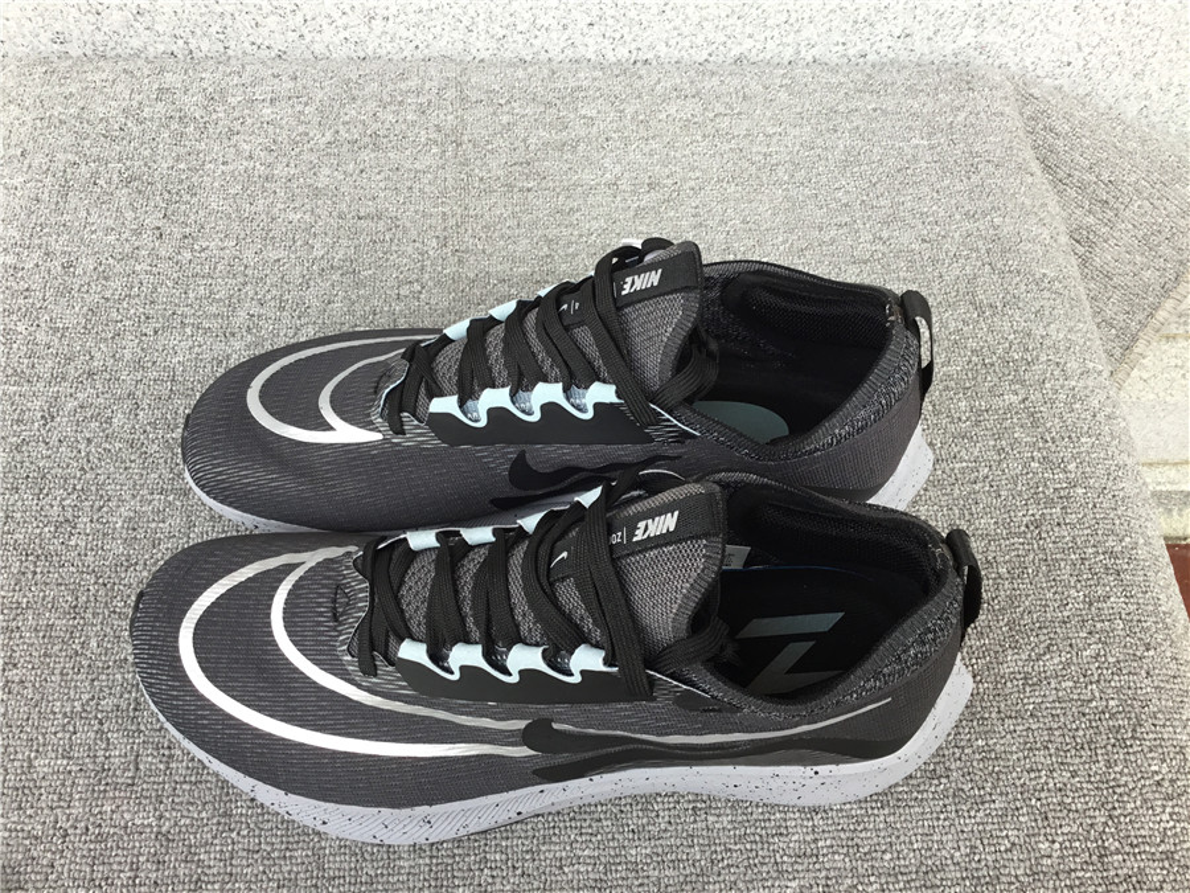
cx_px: 595
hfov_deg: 58.4
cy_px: 446
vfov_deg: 45.4
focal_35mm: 31
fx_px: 1066
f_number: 2.4
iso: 40
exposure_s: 1/100
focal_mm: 3.3
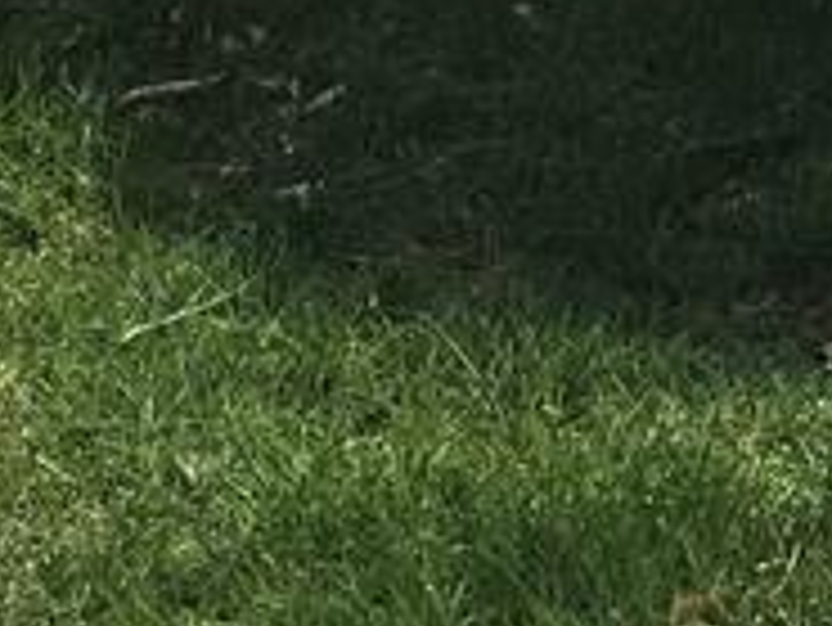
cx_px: 1264
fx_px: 7600
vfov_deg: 4.6
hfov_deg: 6.2
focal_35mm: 316
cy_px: -923
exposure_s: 1/381
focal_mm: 6.6
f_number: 2.8
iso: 20
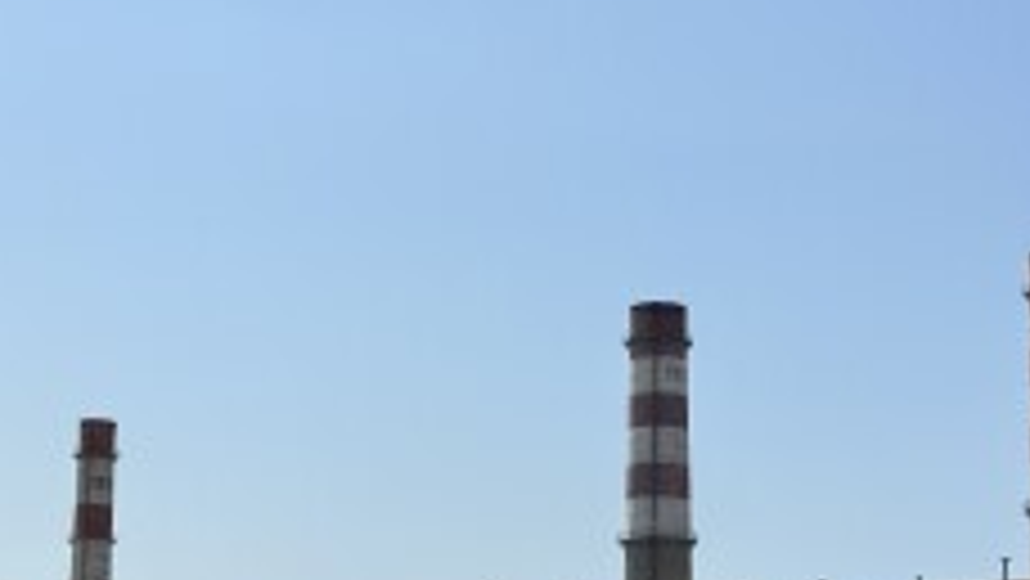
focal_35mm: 80
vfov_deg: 15.0
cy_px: 447
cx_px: 688
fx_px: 2186
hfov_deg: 26.4
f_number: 1.78
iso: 100
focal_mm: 6.86
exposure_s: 1/15873
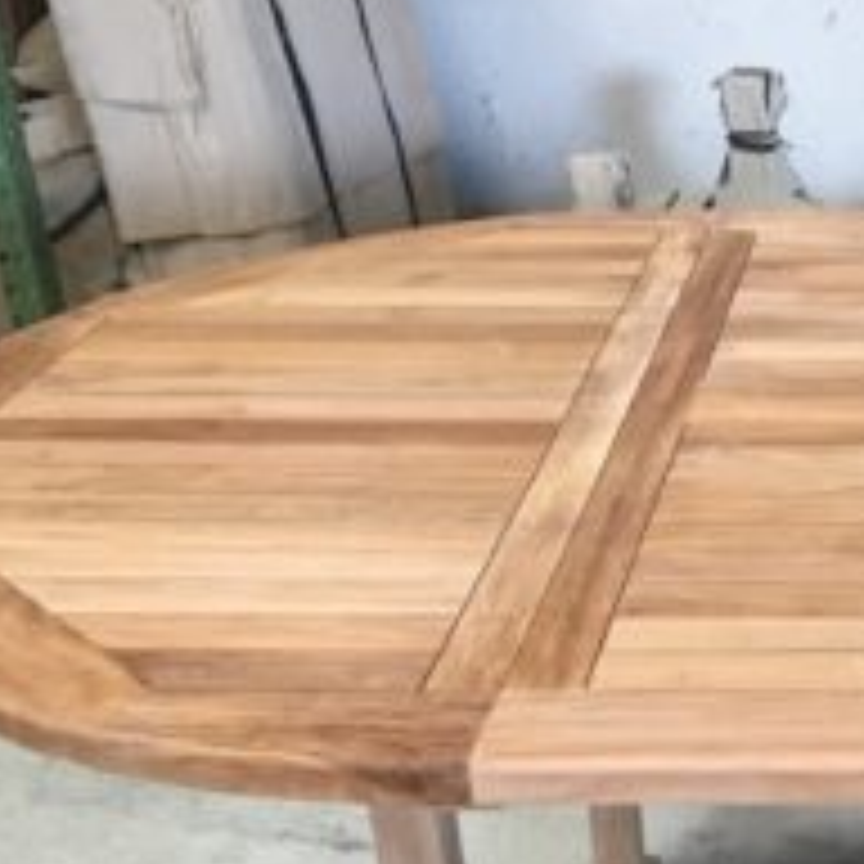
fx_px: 2005
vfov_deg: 23.9
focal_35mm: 71
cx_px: 943
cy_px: 711
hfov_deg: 22.9
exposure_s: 1/33
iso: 200
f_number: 2.2
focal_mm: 4.15
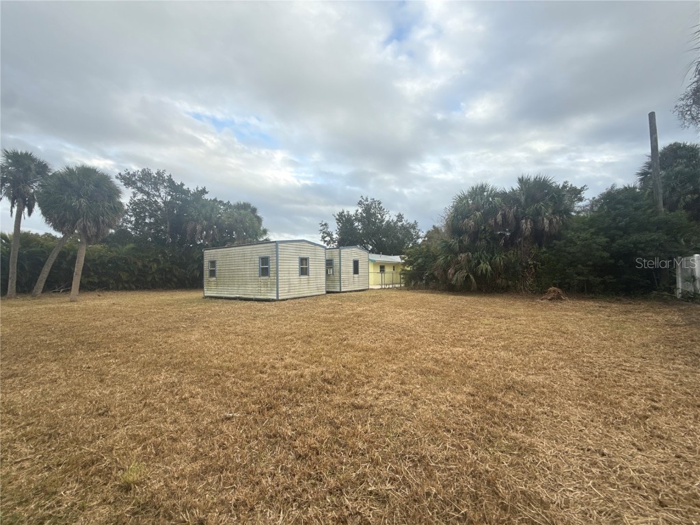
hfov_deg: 102.1
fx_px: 283
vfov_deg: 85.7
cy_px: 262
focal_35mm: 14
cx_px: 350
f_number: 2.2
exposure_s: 1/579
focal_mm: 2.22
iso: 50
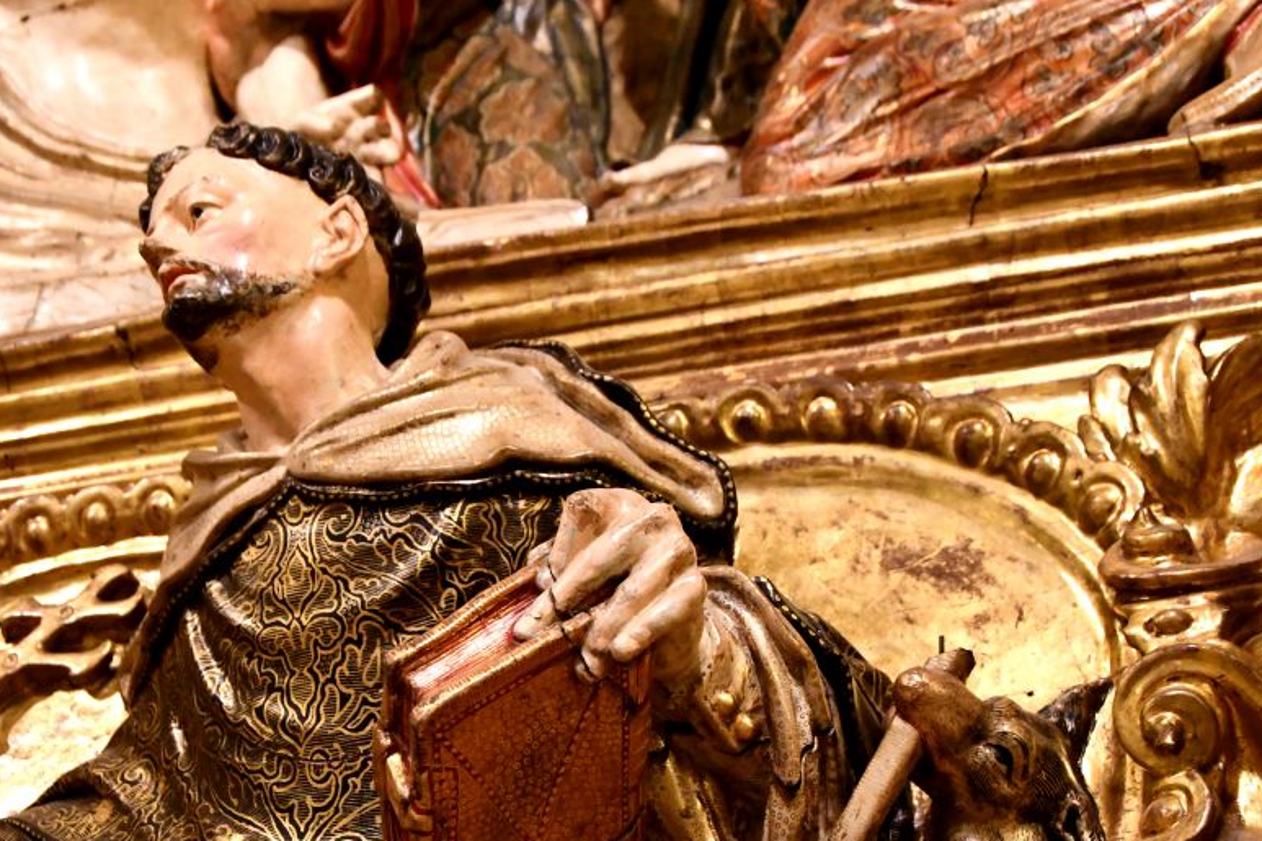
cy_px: 506
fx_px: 1857
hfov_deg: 37.5
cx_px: 617
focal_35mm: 53
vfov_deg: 25.5
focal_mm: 27
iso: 6400
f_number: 5
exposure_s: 1/100
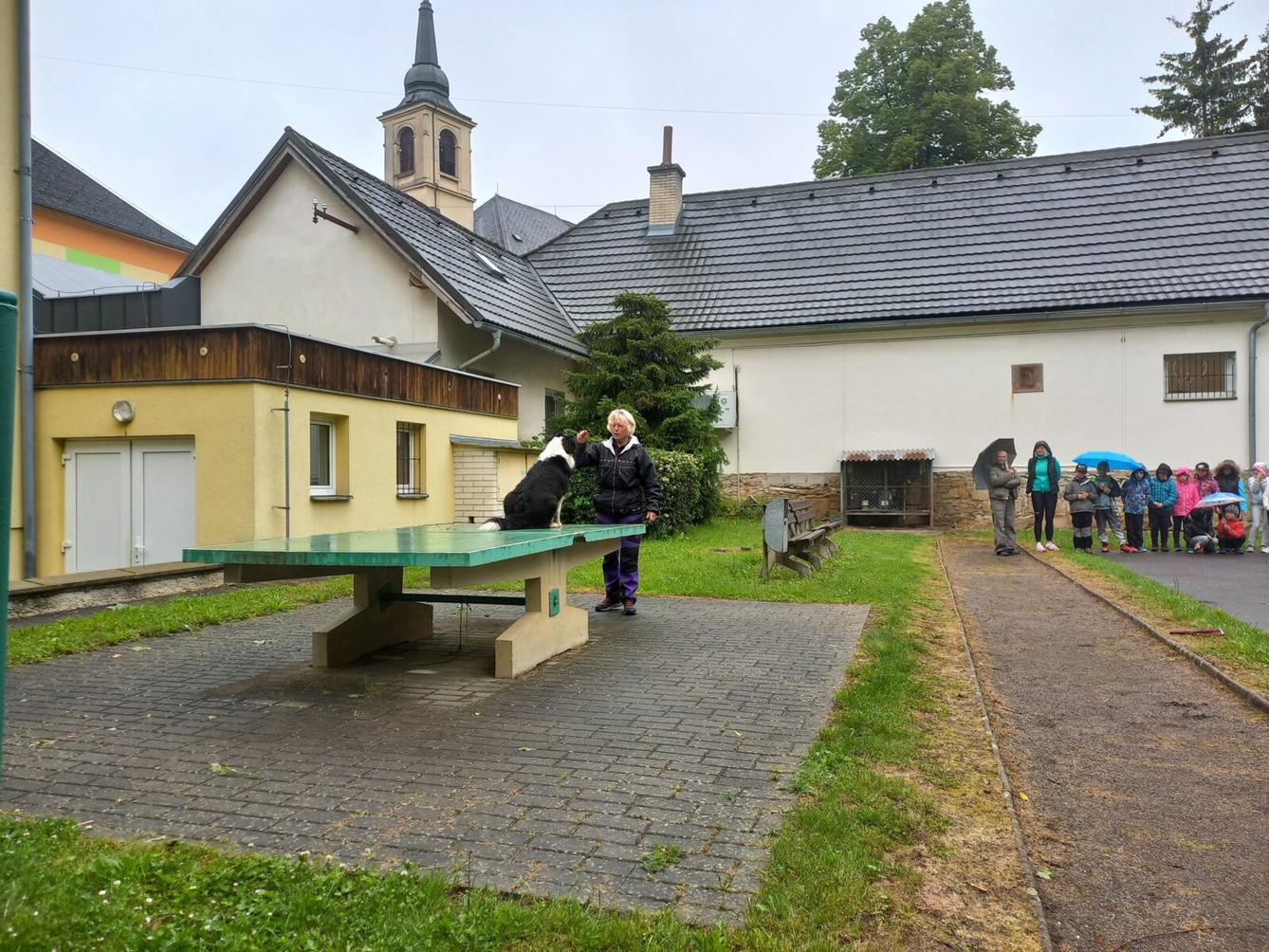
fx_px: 917
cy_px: 476
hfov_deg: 69.4
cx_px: 634
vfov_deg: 54.9
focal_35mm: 25
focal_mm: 4.65
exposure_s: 1/182
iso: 50
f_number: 1.8
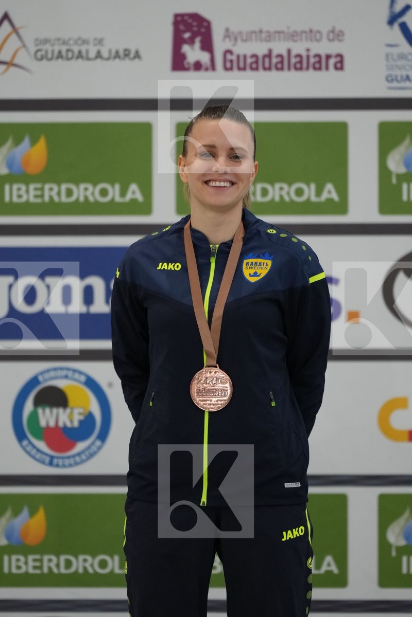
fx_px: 5150
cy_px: 308
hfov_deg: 4.6
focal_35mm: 300
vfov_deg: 6.9
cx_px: 206
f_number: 2.8
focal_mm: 200
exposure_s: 1/500
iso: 1600
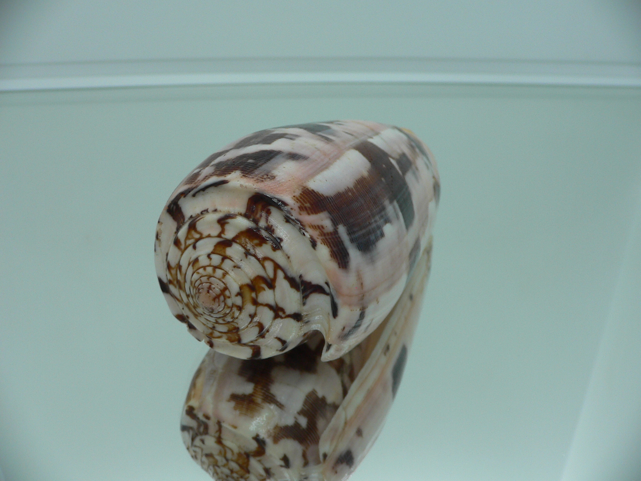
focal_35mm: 35
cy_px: 240
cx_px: 320
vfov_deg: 40.7
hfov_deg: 52.6
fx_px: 648
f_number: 2.8
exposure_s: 1/60
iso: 80
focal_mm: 4.6
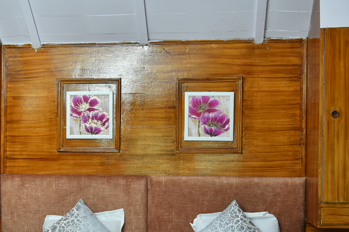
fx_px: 533
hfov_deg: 36.1
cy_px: 179
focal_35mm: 55
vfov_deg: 24.3
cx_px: 139
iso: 125
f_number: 4
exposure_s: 1/200
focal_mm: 24
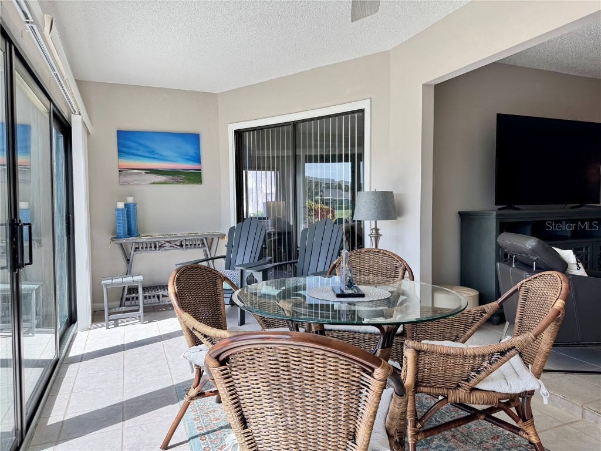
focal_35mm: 24
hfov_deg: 71.6
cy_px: 226
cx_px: 300
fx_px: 417
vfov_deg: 56.8
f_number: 1.78
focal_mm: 6.76
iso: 80
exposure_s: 1/289
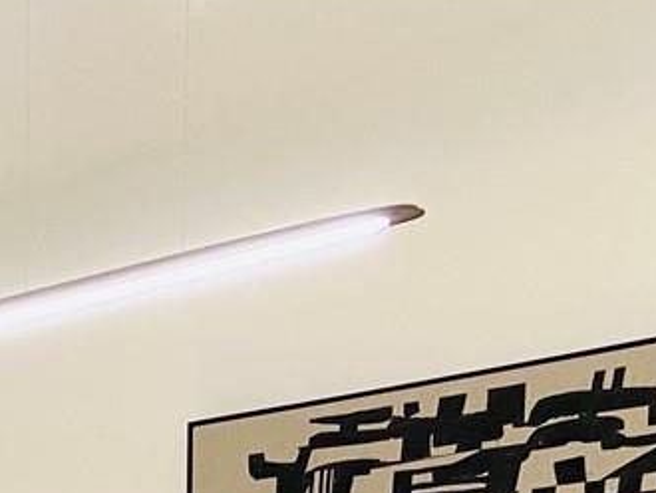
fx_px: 2390
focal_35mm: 126
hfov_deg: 14.1
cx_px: -479
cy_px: 1173
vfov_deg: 10.3
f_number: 1.8
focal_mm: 4.25
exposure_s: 1/60
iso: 200
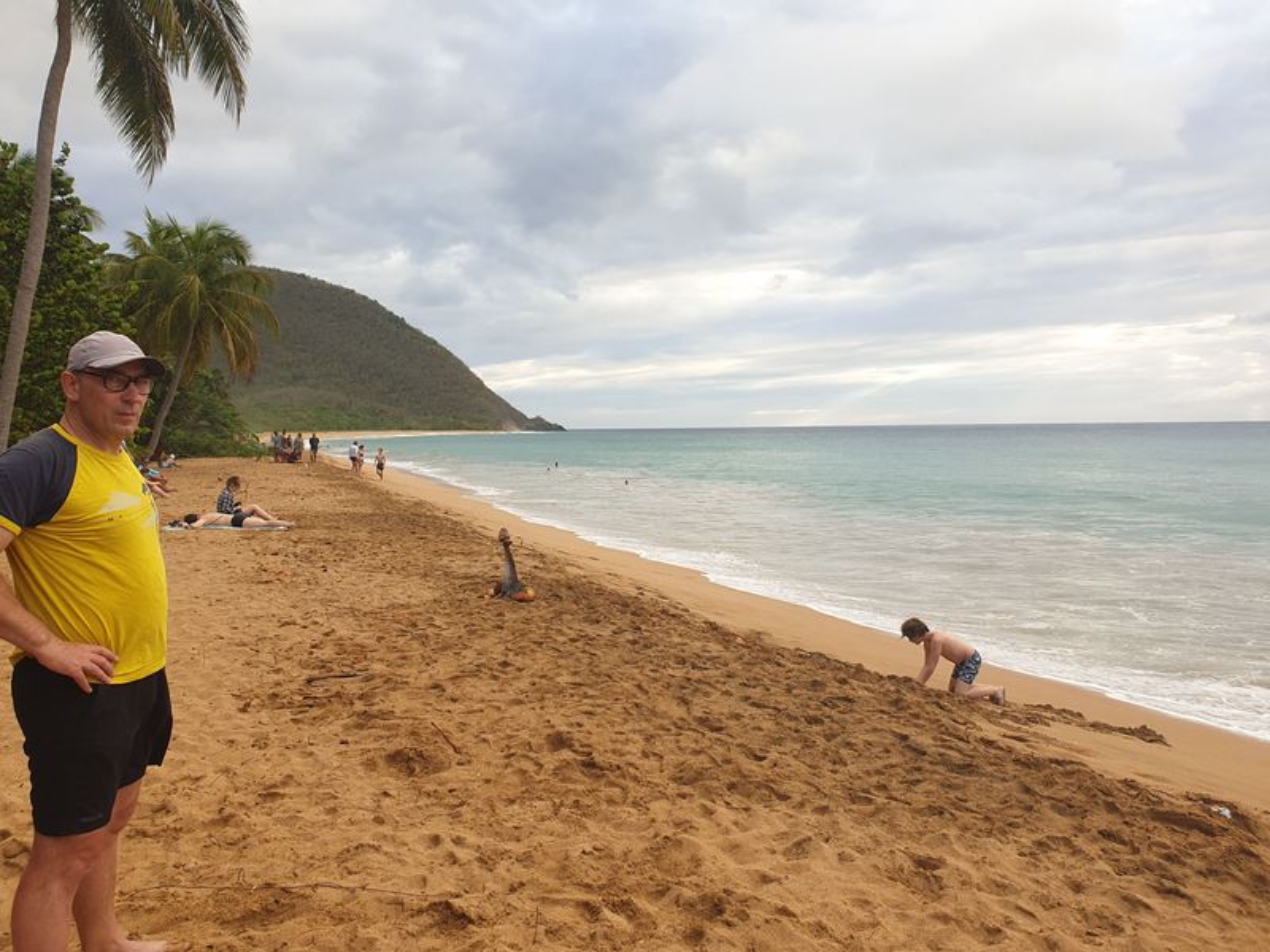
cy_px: 476
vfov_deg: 53.1
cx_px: 635
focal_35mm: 26
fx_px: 954
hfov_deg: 67.3
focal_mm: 4.3
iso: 50
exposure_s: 1/188
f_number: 2.4
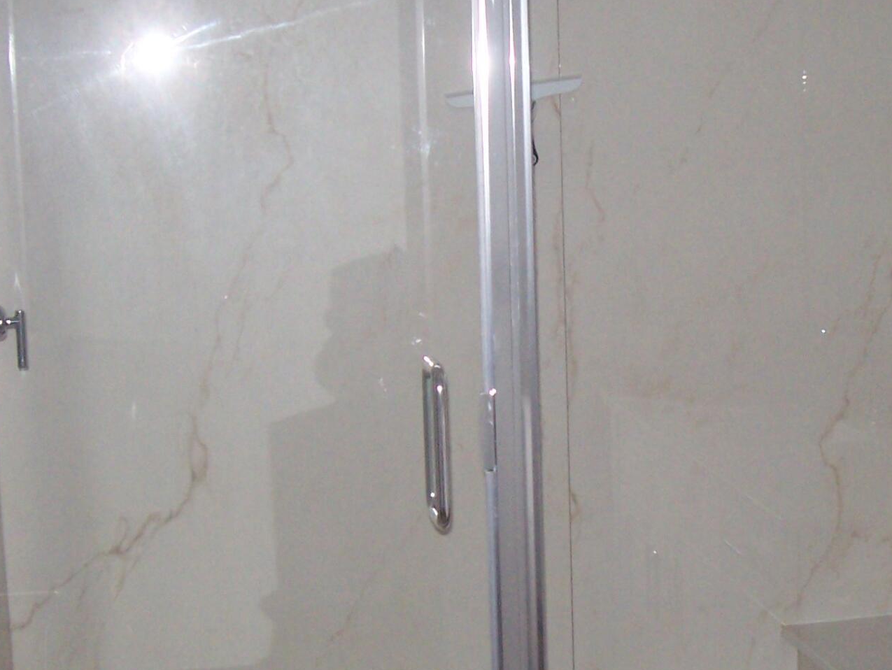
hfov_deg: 24.3
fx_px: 2063
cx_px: 560
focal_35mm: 80
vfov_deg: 18.4
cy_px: 471
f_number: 2.7
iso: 160
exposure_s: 1/60
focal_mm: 5.6
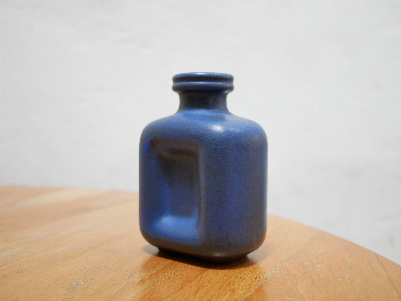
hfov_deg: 46.8
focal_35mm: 40
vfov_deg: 36.0
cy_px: 150
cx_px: 200
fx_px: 464
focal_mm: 20
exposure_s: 1/60
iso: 800
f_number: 1.7
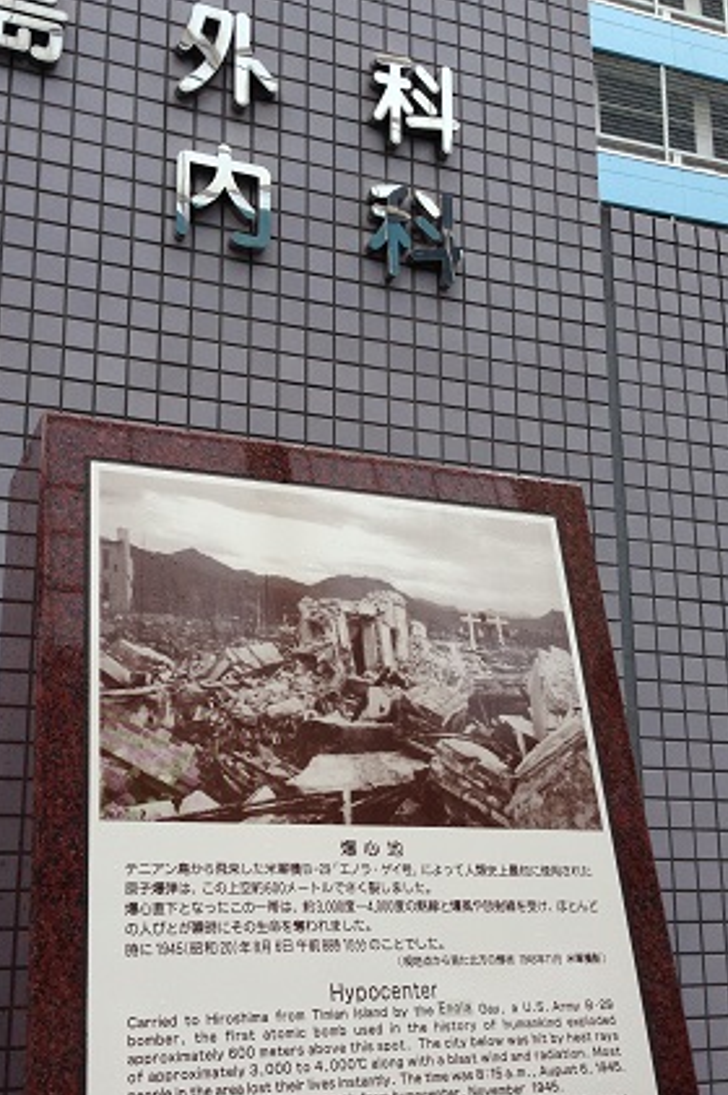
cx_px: 281
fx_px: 1215
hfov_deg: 33.2
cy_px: 580
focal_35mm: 40
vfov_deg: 48.5
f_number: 2.4
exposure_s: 1/234
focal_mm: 4.12
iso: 50
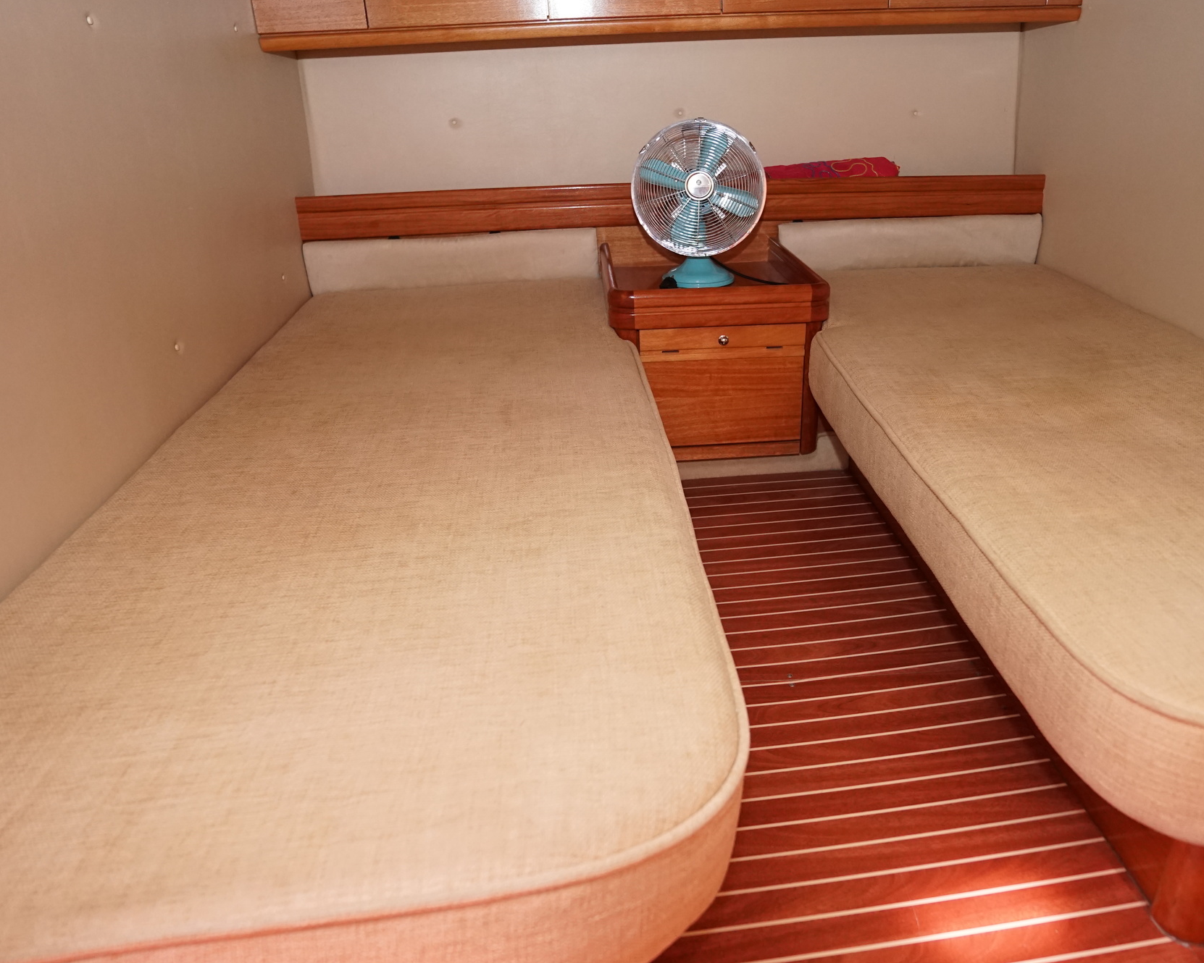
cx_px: 696
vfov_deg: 58.7
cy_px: 443
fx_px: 855
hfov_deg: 69.8
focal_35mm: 24
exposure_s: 1/160
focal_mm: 17
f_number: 2.8
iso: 1600
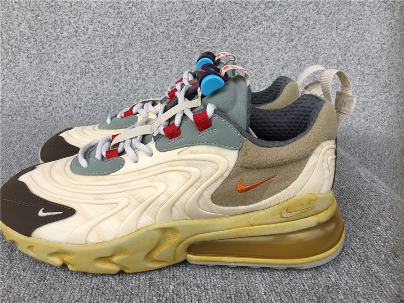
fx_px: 362
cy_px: 152
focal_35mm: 31
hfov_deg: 58.4
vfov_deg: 45.4
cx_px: 202
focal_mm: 3.3
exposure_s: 1/306
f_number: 2.4
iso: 25
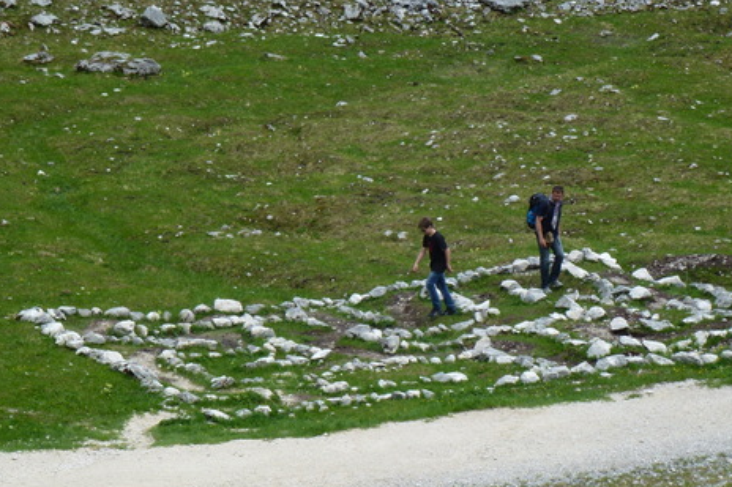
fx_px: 4146
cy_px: 270
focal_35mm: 204
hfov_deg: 10.1
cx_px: 431
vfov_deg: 6.7
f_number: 5.3
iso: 100
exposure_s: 1/200
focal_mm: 27.7
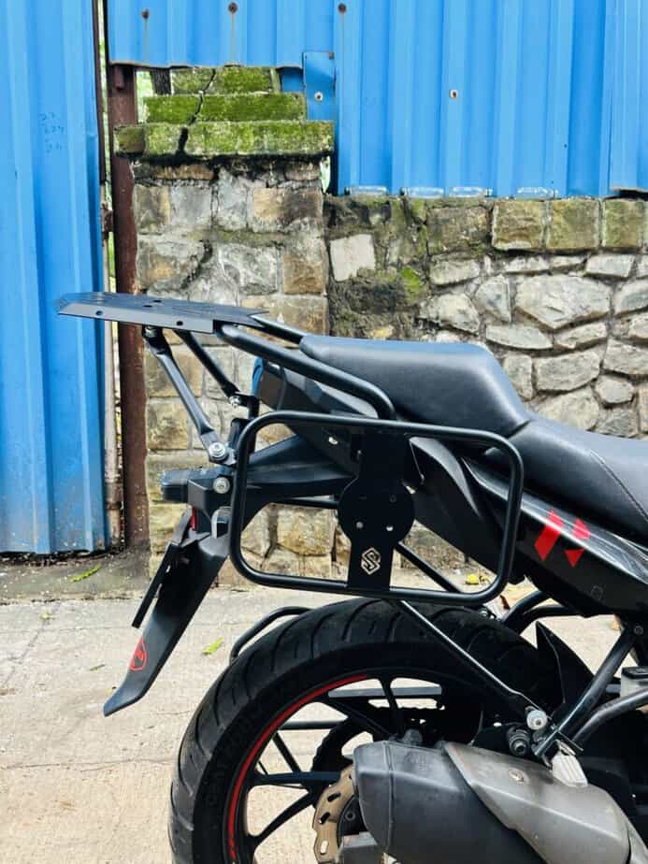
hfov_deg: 30.3
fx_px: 1198
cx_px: 324
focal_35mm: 48
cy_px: 432
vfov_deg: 39.7
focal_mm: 6.86
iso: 80
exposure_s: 1/160
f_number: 1.78
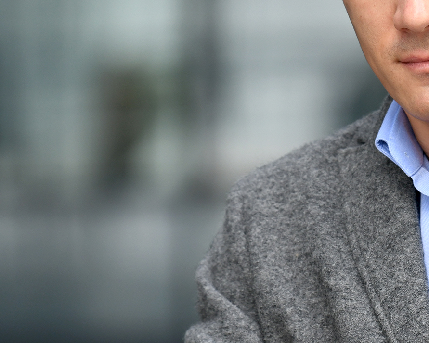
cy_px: 168
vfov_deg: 2.8
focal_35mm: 553
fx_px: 7022
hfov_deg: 3.5
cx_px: 418
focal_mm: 175
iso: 400
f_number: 3.5
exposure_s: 1/500
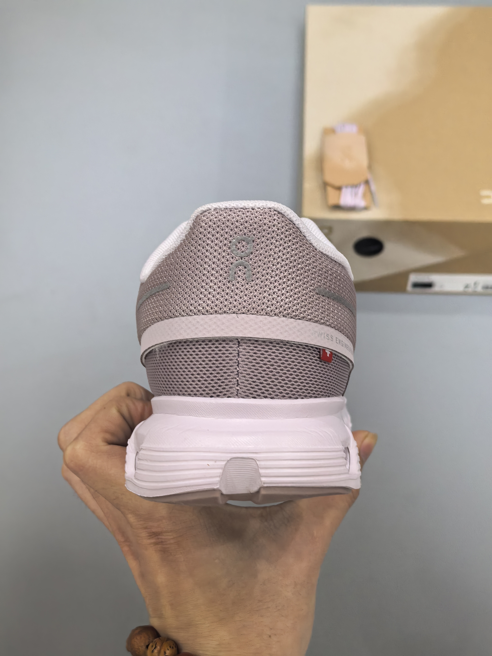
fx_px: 910
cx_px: 246
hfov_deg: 30.3
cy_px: 328
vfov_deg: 39.7
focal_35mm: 48
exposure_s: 1/50
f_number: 2
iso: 250
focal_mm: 5.75
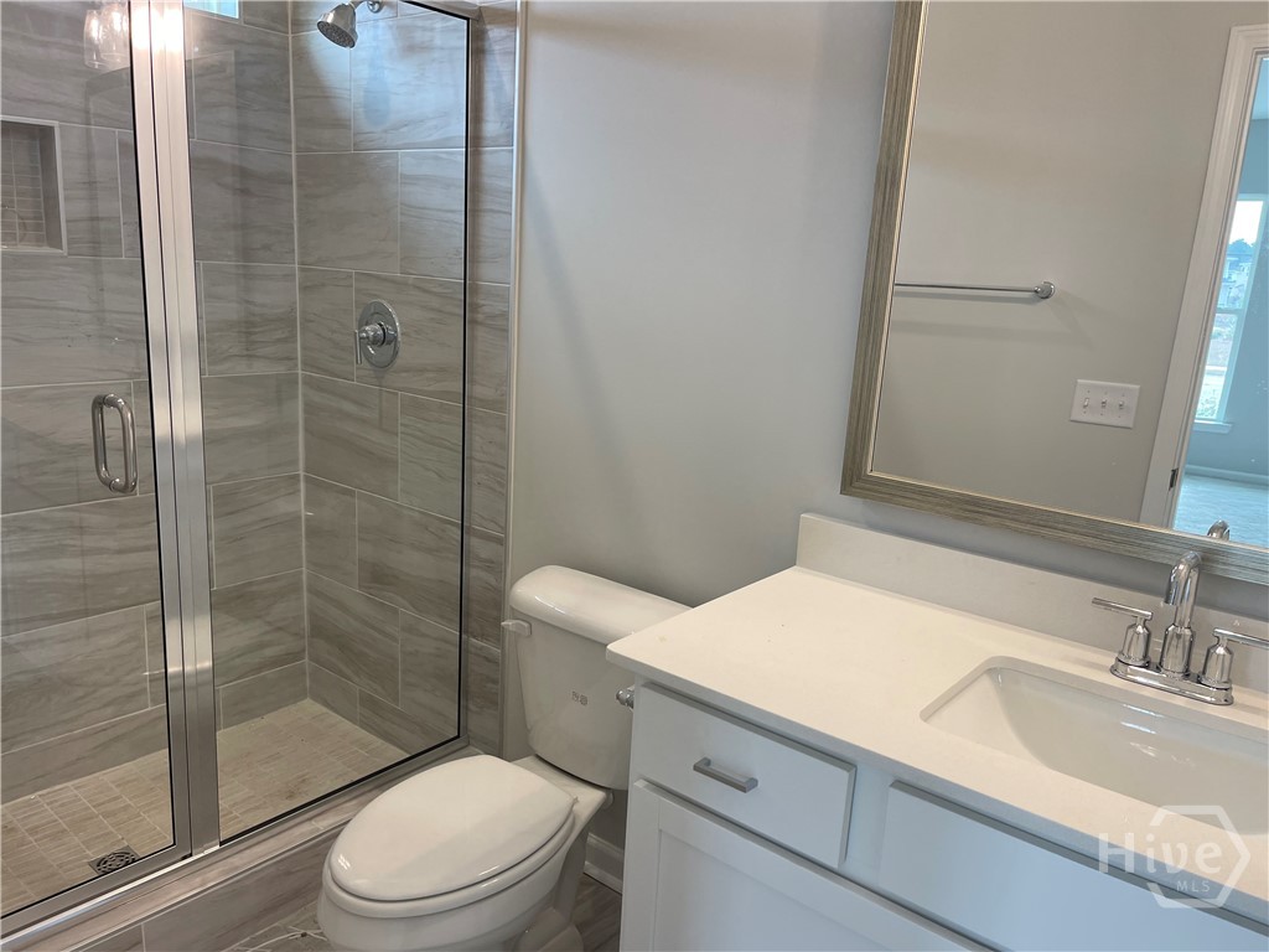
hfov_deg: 69.4
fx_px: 916
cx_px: 634
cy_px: 476
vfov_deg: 54.9
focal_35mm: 25
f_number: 1.6
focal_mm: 5.1
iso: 64
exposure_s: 1/120
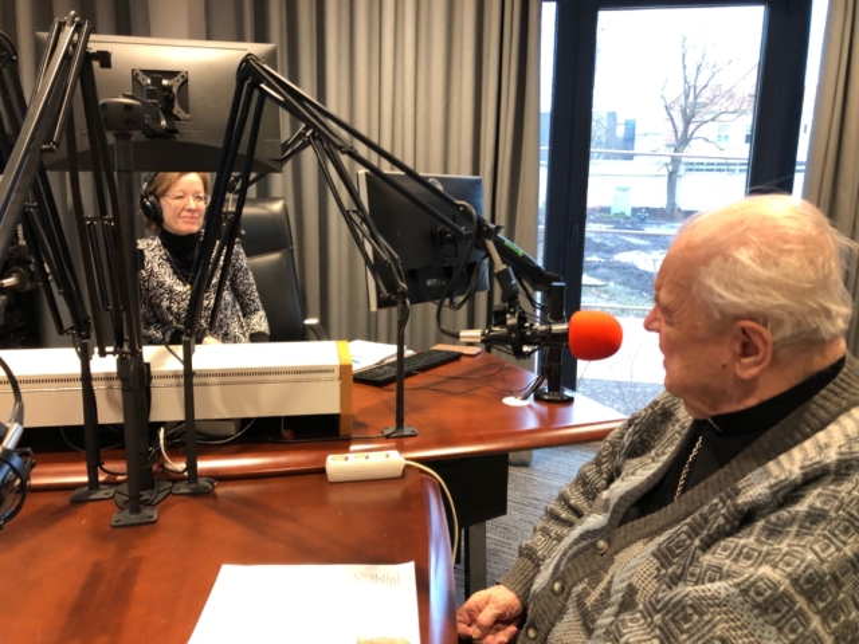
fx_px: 695
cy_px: 322
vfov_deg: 49.7
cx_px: 430
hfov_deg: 63.4
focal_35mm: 28
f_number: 1.8
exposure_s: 1/16
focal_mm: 3.99
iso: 50
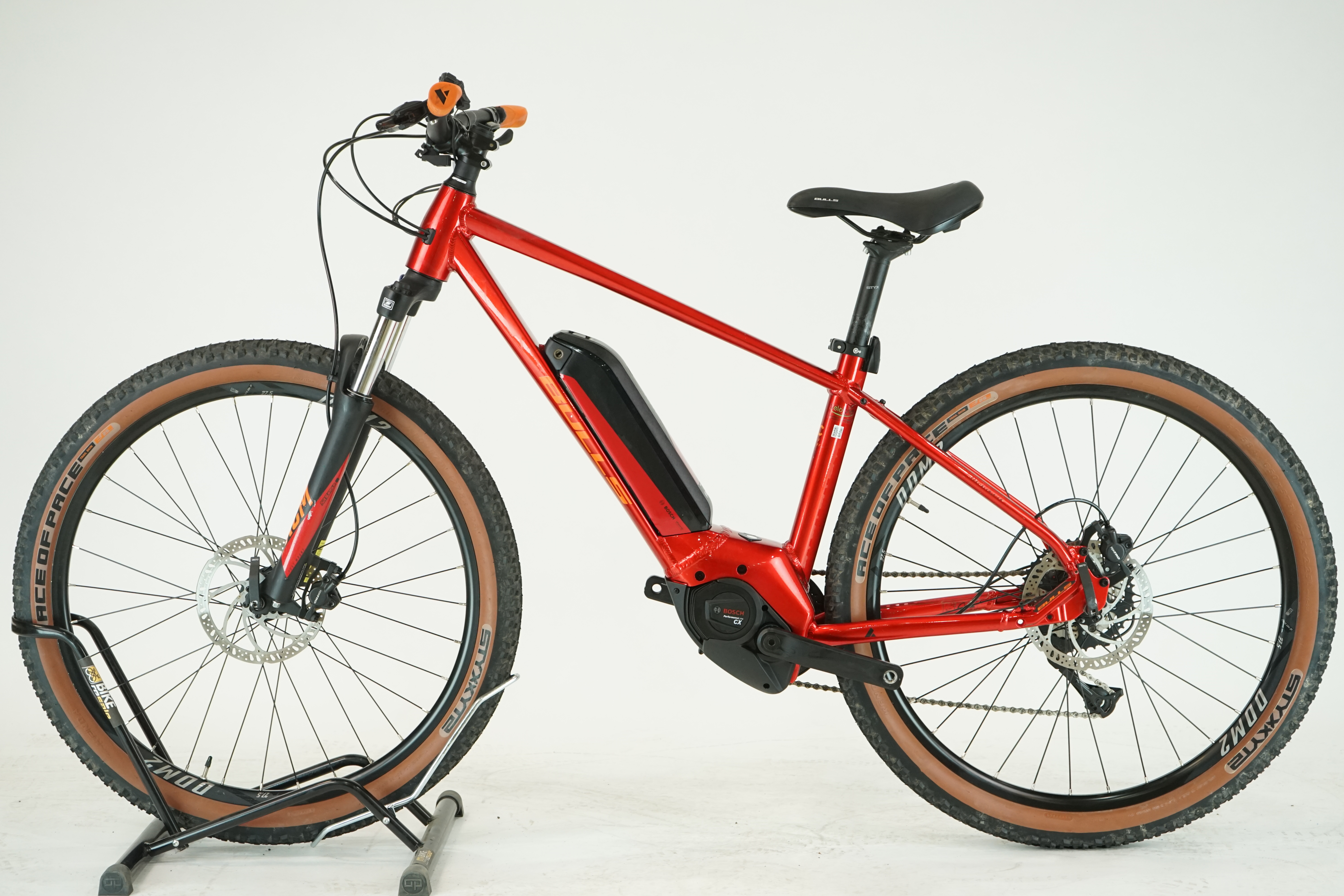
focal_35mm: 61
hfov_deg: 32.9
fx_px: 2277
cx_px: 672
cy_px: 448
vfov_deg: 22.3
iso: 1600
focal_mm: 61
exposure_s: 1/200
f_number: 6.3
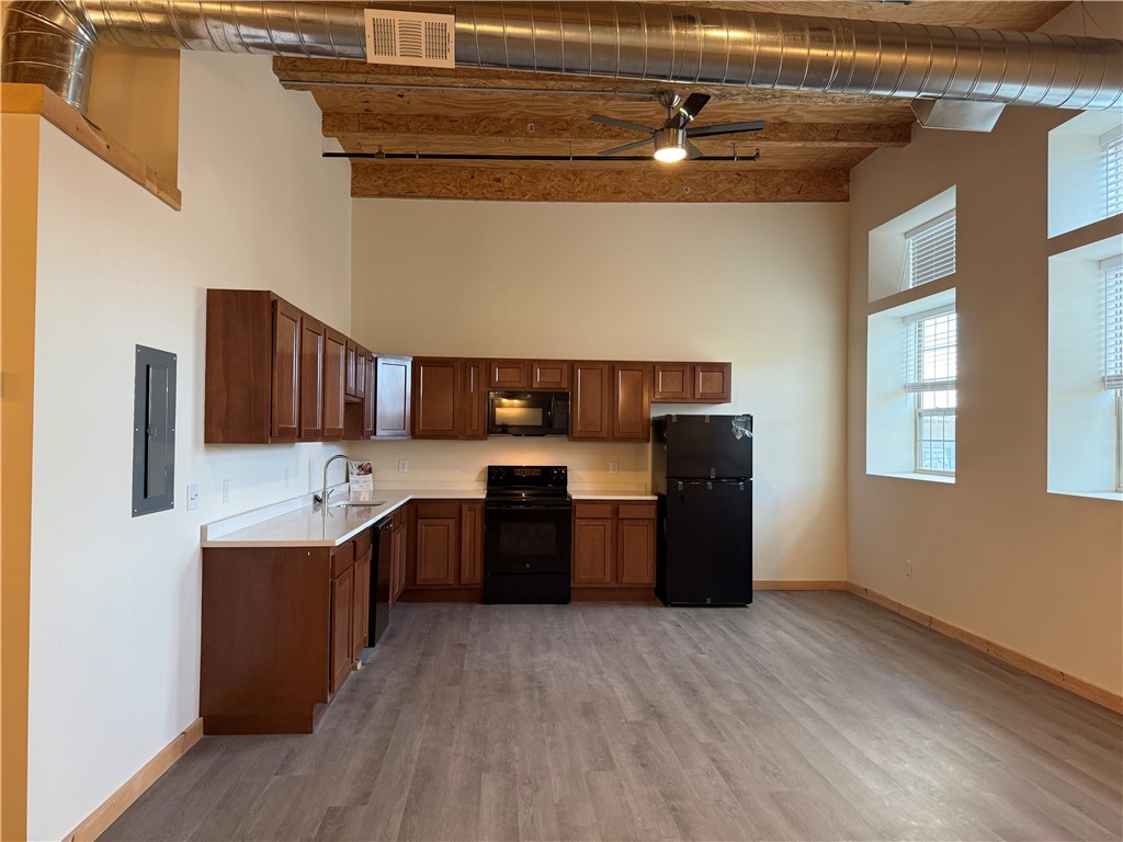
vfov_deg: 56.8
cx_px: 562
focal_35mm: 24
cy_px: 421
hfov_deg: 71.6
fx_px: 779
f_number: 1.78
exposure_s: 1/120
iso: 200
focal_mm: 6.76
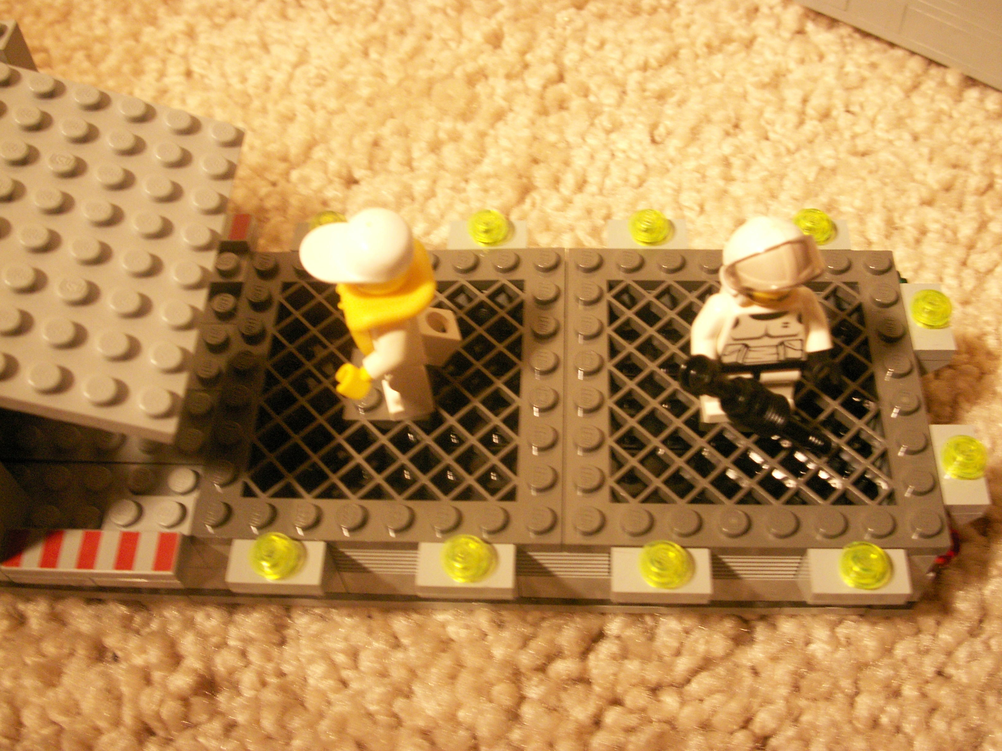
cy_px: 376
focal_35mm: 37
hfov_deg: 50.1
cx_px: 501
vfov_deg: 38.7
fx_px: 1071
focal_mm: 7.7
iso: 160
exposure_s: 1/5
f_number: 3.5
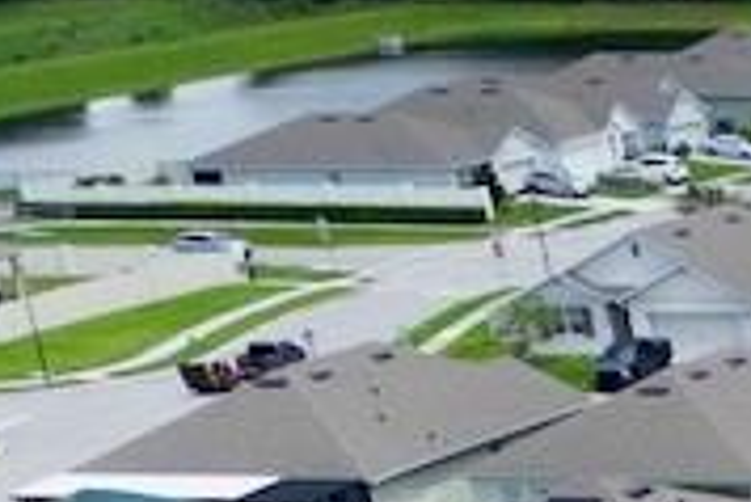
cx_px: 2202
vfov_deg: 6.9
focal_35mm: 179
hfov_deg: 9.3
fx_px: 3737
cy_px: 1540
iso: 120
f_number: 1.7
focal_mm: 6.72
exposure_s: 1/2000
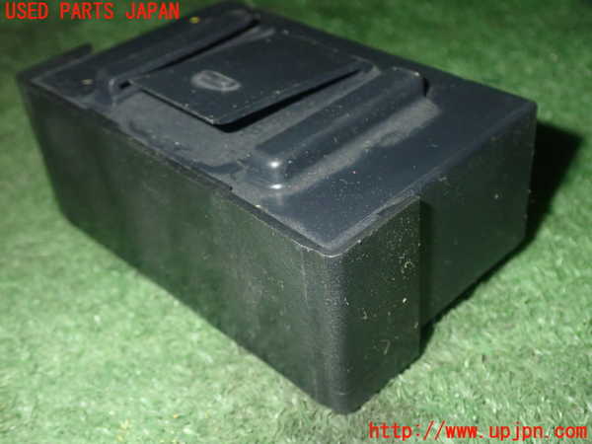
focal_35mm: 47
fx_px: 804
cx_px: 296
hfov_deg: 40.4
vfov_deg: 30.9
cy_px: 222
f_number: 9
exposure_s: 1/50
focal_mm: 8.4
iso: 640
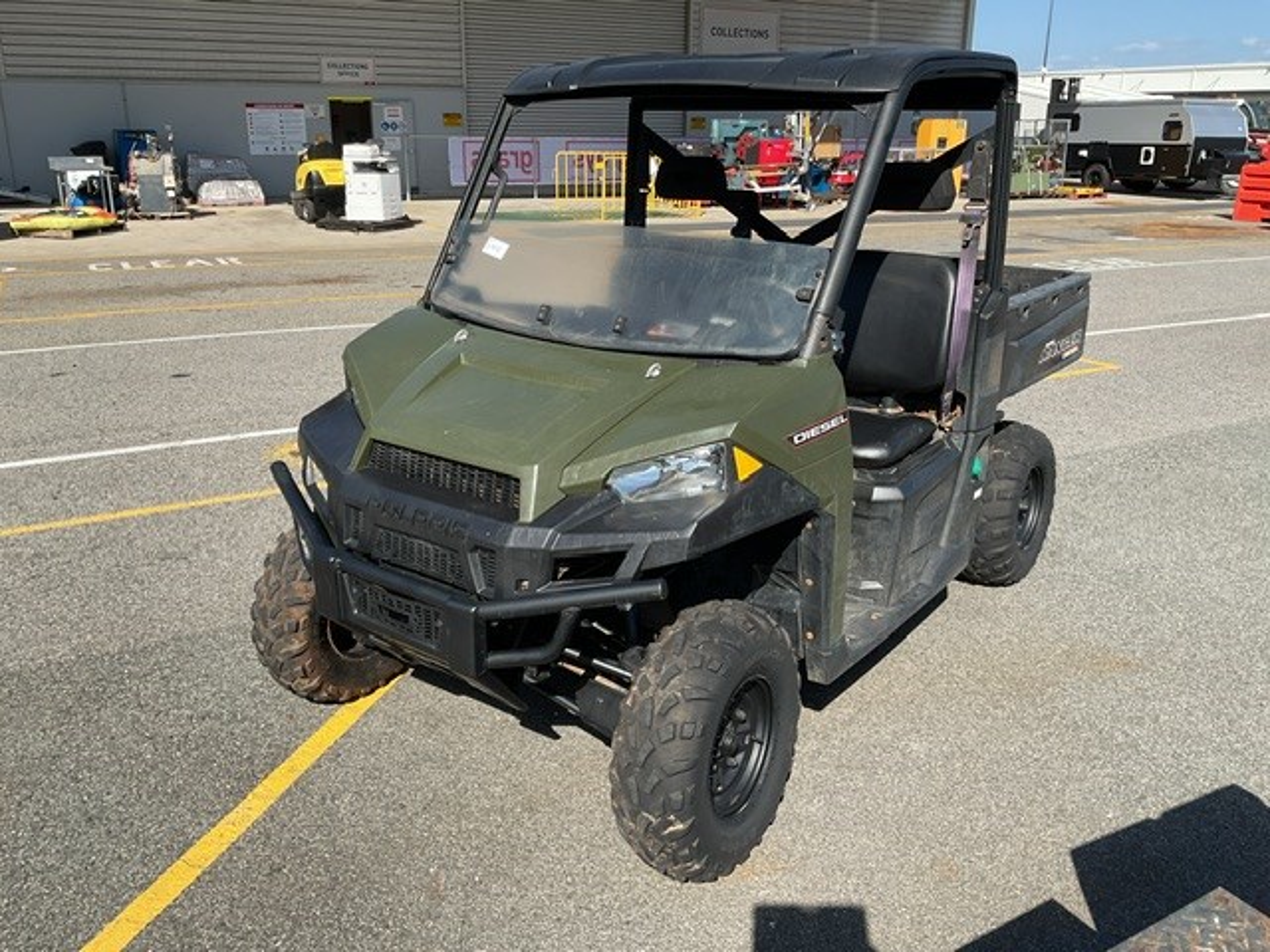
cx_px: 635
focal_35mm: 29
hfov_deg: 61.7
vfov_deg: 48.2
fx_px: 1064
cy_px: 476
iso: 16
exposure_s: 1/1342
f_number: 1.8
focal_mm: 3
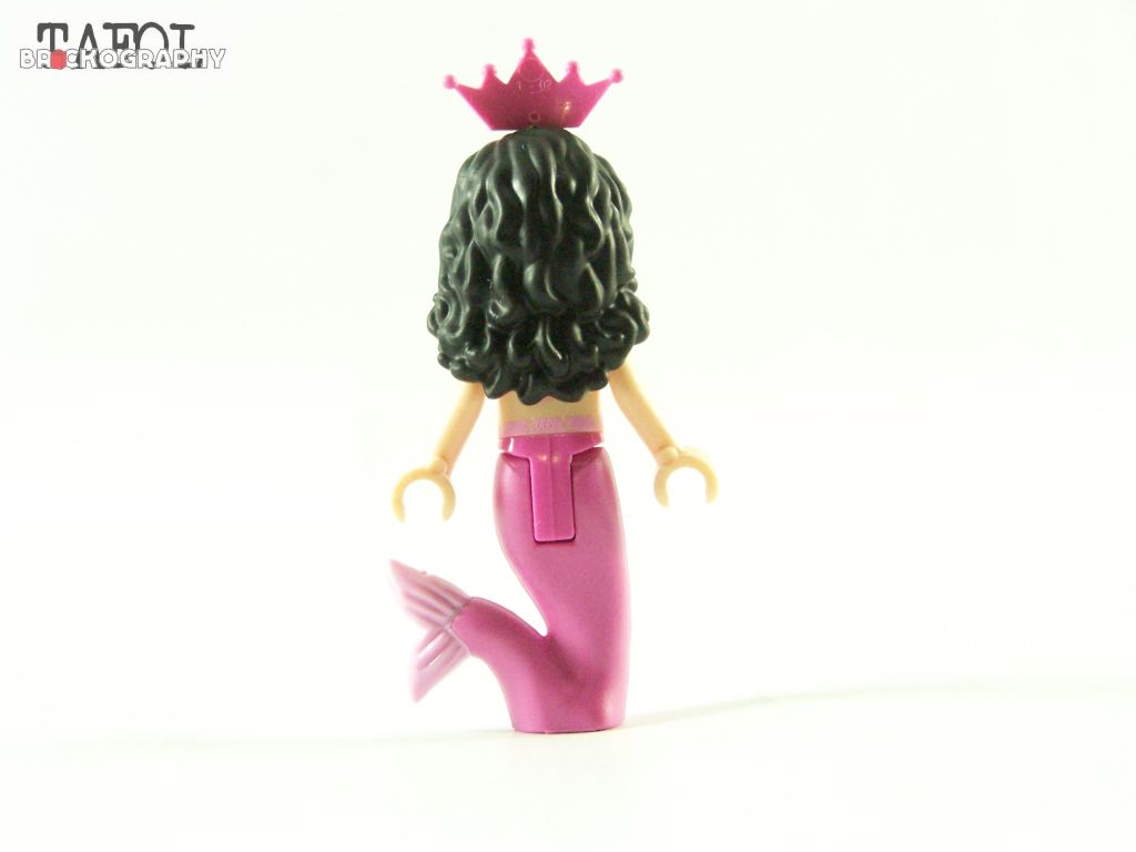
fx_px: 3840
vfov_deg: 12.7
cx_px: 568
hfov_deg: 16.8
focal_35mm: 117
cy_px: 426
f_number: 3.6
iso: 400
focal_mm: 19.4
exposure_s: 1/60
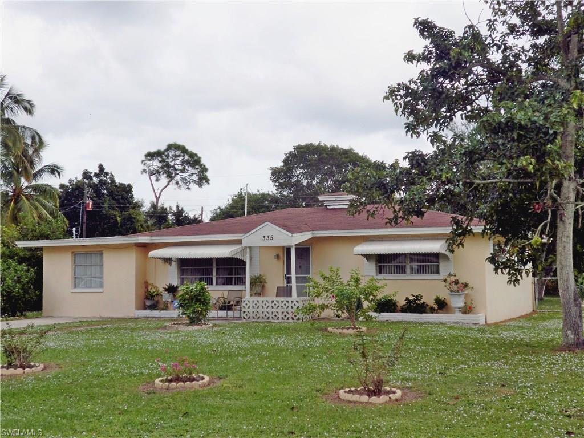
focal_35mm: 45
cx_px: 292
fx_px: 759
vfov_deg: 32.2
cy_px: 219
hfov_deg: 42.1
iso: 50
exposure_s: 1/500
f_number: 4.3
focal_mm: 8.2
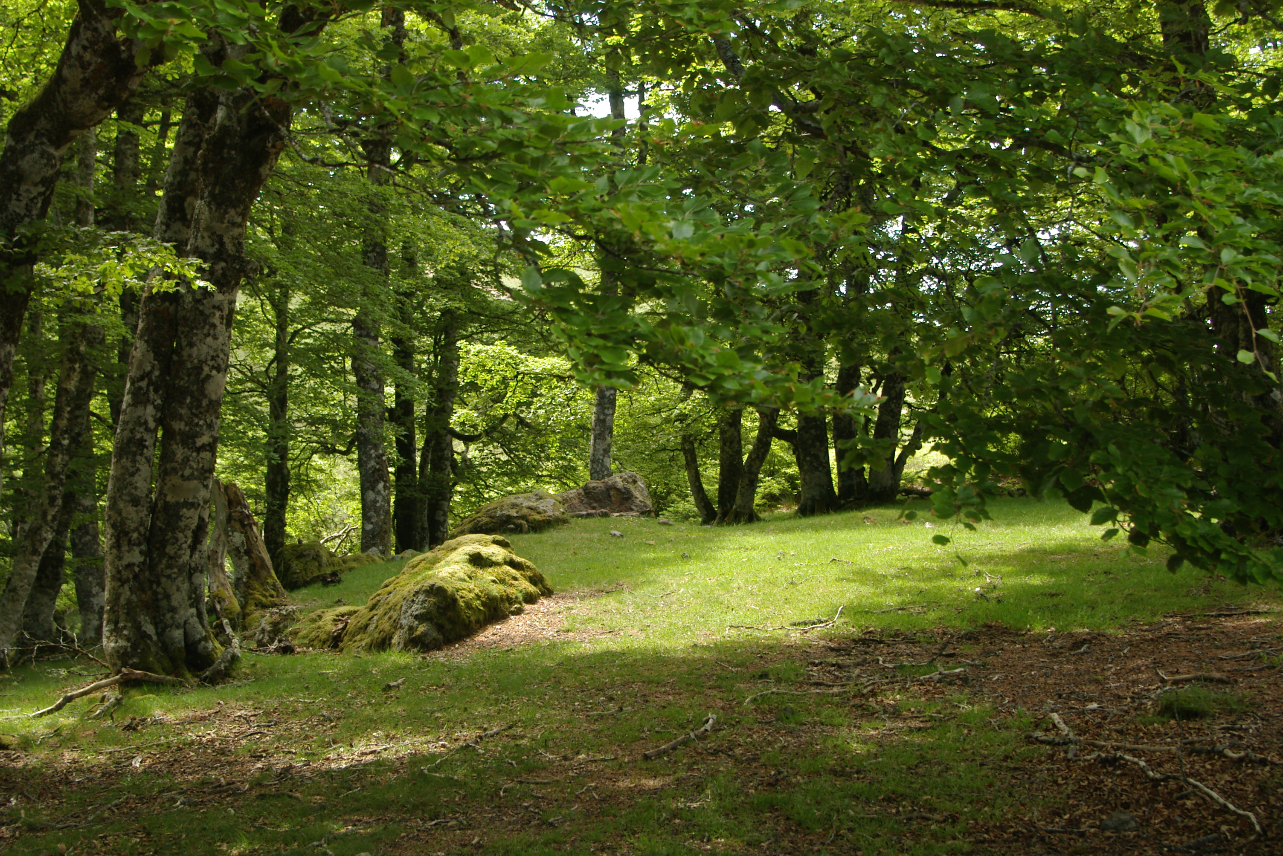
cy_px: 428
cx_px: 642
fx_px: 1872
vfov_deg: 25.8
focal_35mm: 52
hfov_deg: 37.8
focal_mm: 35
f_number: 8
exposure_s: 1/90
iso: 400
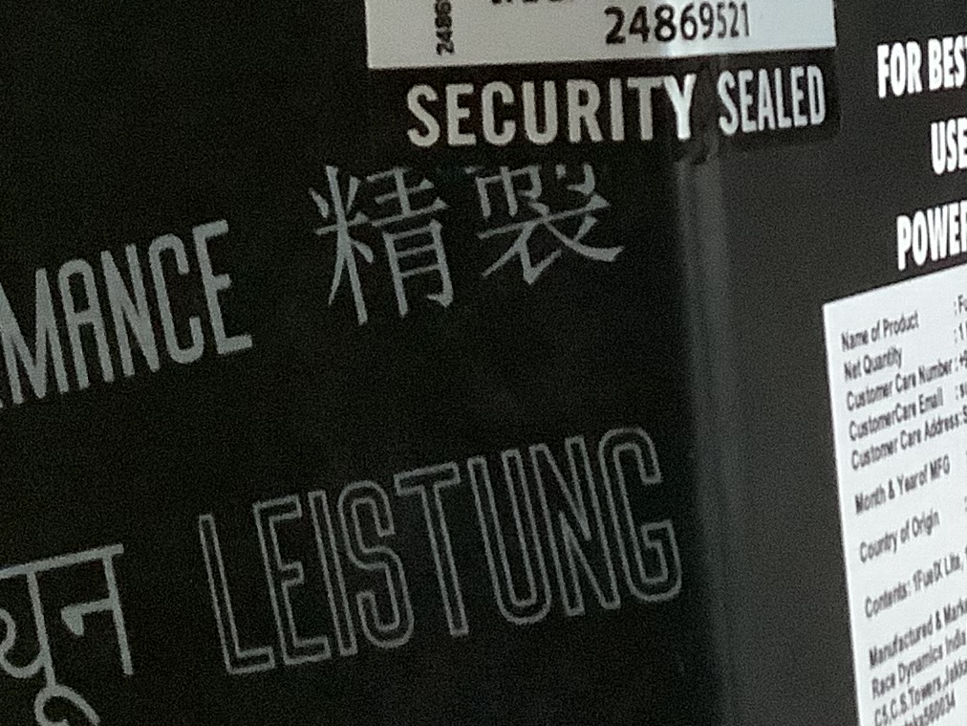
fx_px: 2794
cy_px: -154
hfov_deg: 19.6
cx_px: 505
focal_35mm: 100
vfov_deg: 14.3
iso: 640
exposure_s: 1/30
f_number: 2.4
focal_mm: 3.3
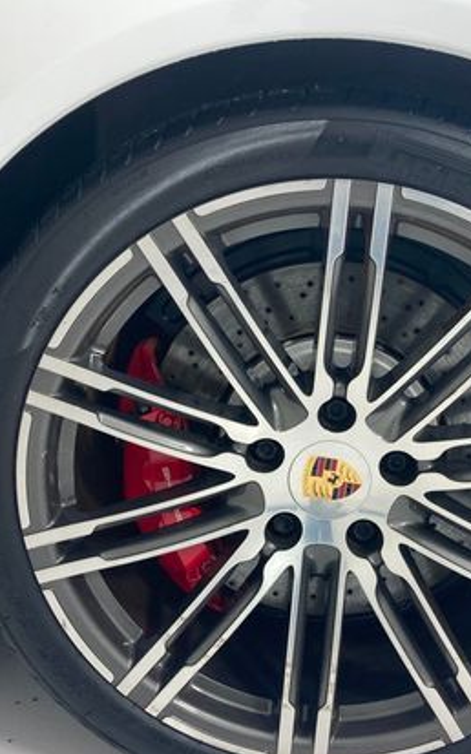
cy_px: 422
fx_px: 945
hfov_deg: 27.8
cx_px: 318
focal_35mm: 46
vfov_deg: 43.4
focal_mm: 3.99
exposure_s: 1/136
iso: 20
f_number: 1.8
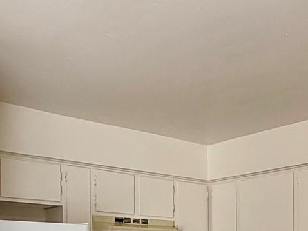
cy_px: 269
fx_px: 534
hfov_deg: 31.6
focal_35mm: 60
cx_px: 235
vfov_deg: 22.7
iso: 80
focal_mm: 2.22
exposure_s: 1/99
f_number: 2.2
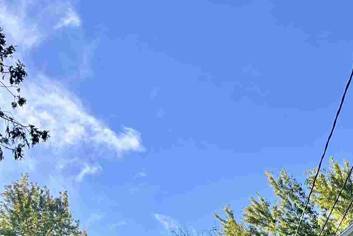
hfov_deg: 21.6
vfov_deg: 14.1
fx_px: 853
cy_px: 413
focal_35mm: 87
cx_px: 432
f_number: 1.6
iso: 50
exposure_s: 1/1036
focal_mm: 5.1
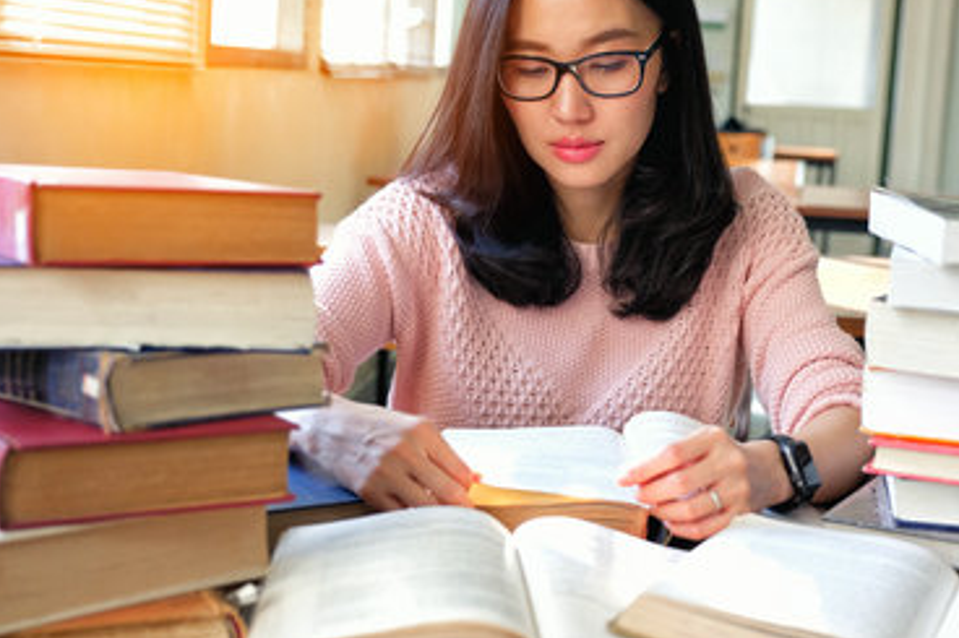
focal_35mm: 55
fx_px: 1464
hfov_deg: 36.2
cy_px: 253
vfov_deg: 24.5
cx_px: 545
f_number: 2.8
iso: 500
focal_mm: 30.2
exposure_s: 1/200
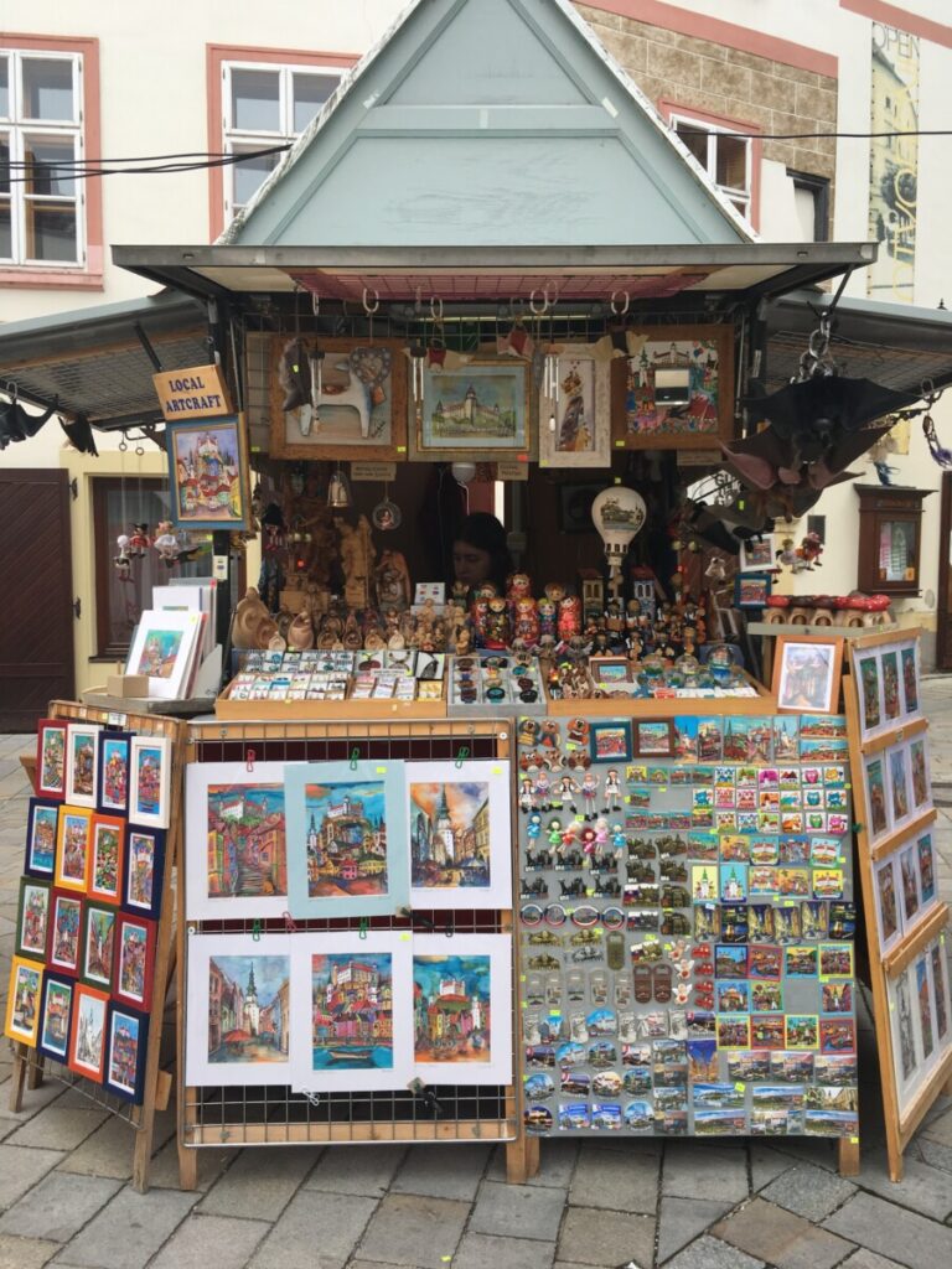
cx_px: 476
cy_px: 634
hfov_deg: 48.2
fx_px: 1063
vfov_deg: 61.7
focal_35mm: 29
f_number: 2.2
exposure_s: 1/523
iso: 25
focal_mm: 4.15
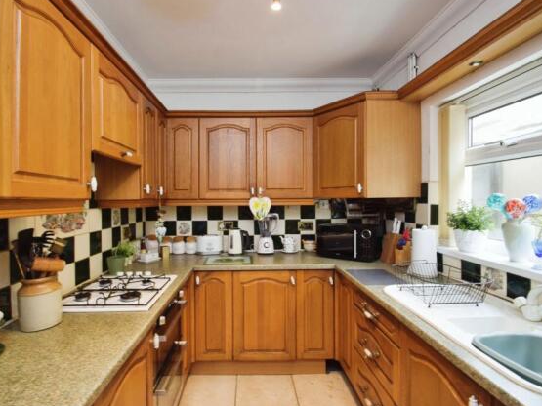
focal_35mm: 17
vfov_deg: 74.7
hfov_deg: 91.0
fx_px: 266
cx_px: 257
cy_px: 201
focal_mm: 10
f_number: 8
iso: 200
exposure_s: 1/10
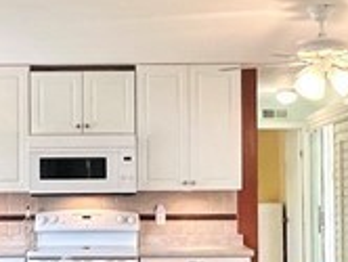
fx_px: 805
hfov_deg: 24.4
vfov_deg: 18.4
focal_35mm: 80
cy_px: 180
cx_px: 151
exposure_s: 1/120
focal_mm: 1.57
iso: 200
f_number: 1.8
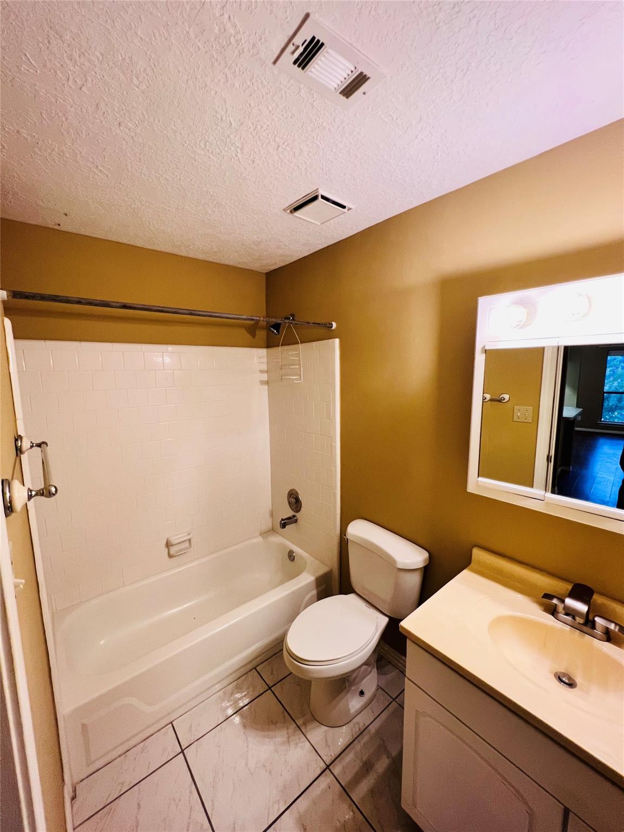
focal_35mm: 13
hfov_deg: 89.9
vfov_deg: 106.2
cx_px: 312
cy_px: 416
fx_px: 312
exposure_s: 1/60
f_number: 1.8
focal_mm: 1.57
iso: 160
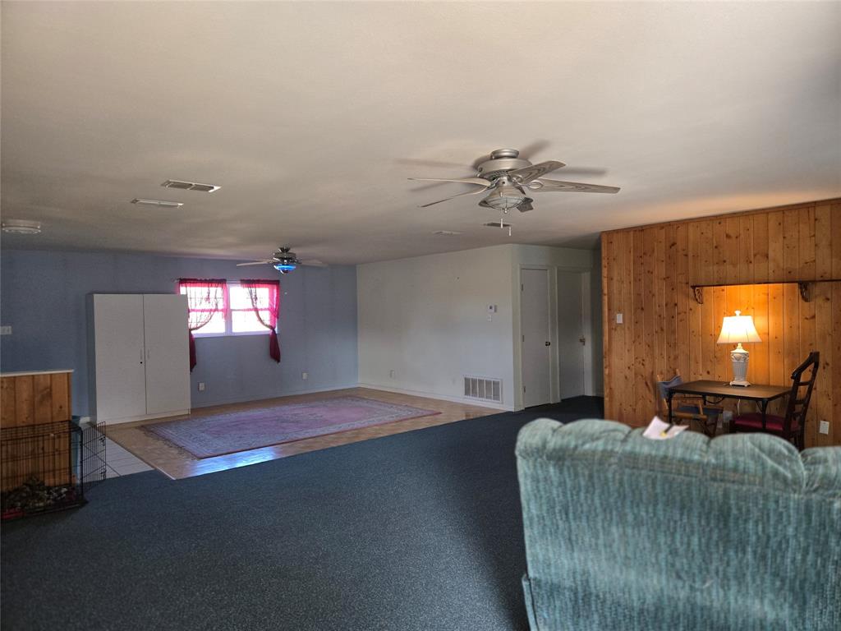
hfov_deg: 73.9
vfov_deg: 58.9
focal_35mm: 23
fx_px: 559
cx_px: 420
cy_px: 316
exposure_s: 1/120
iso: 320
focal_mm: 5.4
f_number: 1.8
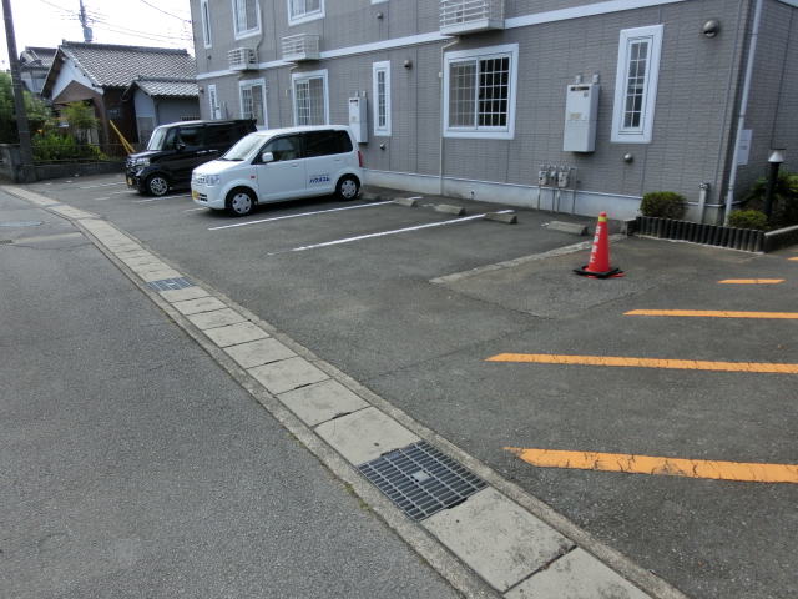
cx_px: 399
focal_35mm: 25
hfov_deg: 69.4
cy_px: 300
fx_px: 576
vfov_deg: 54.9
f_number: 3.3
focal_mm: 4.4
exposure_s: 1/500
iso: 80
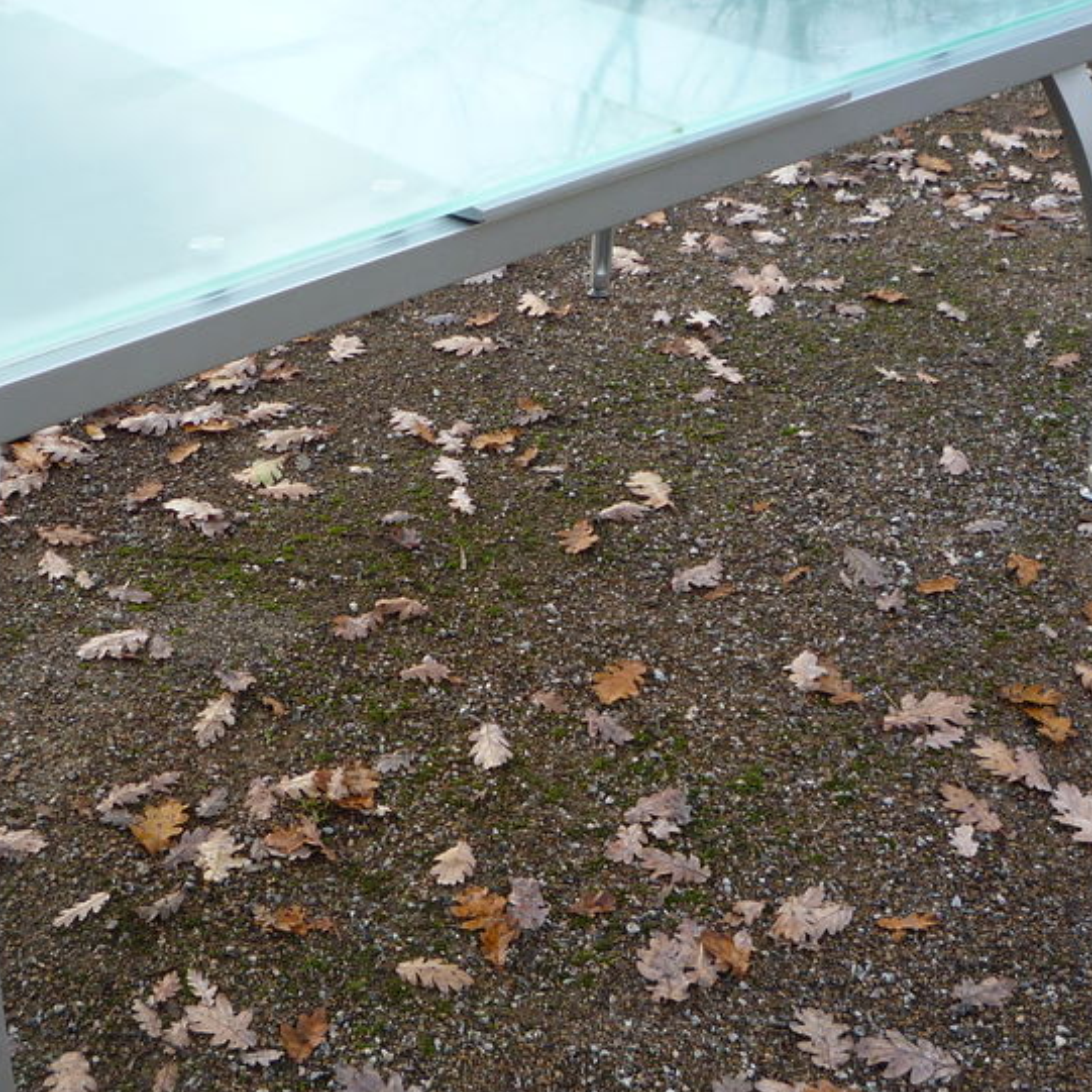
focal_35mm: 49
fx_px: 1749
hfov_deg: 34.4
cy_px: 545
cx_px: 377
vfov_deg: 34.7
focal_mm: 5.2
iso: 100
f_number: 3.5
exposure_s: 1/100
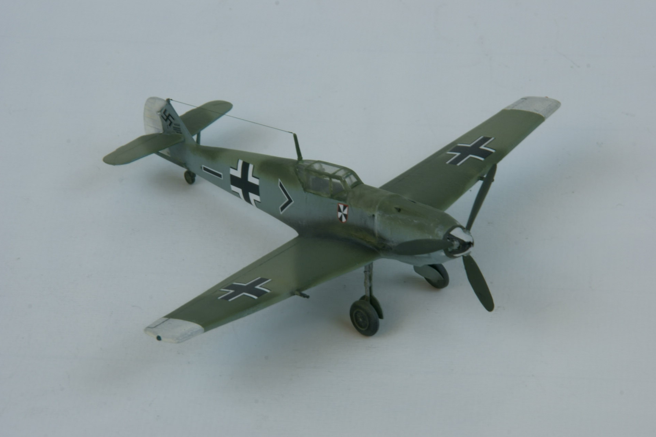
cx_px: 327
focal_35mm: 301
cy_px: 219
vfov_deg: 4.6
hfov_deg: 6.8
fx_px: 5484
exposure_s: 1
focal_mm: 200
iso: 80
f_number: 29
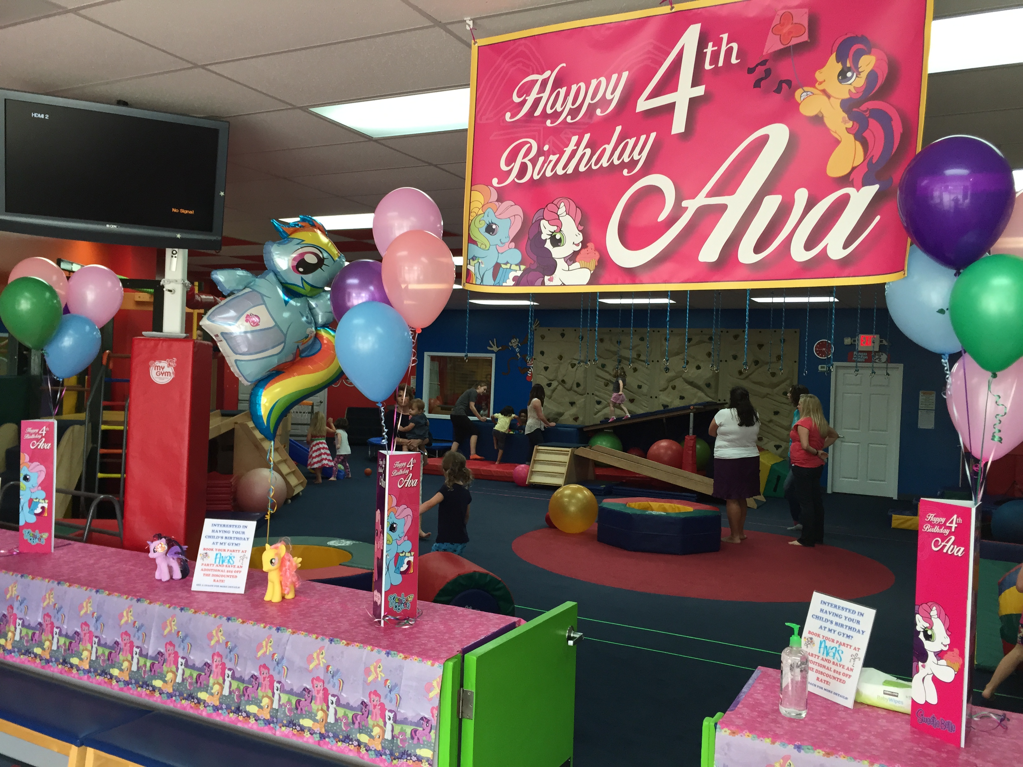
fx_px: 857
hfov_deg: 61.7
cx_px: 512
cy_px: 384
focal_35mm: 29
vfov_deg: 48.2
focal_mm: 4.15
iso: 32
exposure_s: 1/30
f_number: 2.2
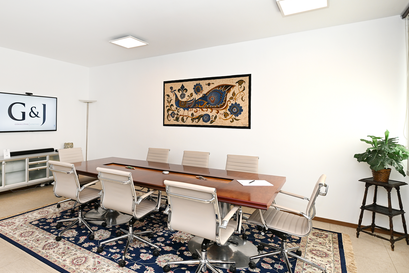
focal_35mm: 22
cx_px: 161
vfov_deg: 57.1
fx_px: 250
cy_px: 124
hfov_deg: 77.6
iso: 400
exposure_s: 1/80
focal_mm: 17
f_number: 7.1
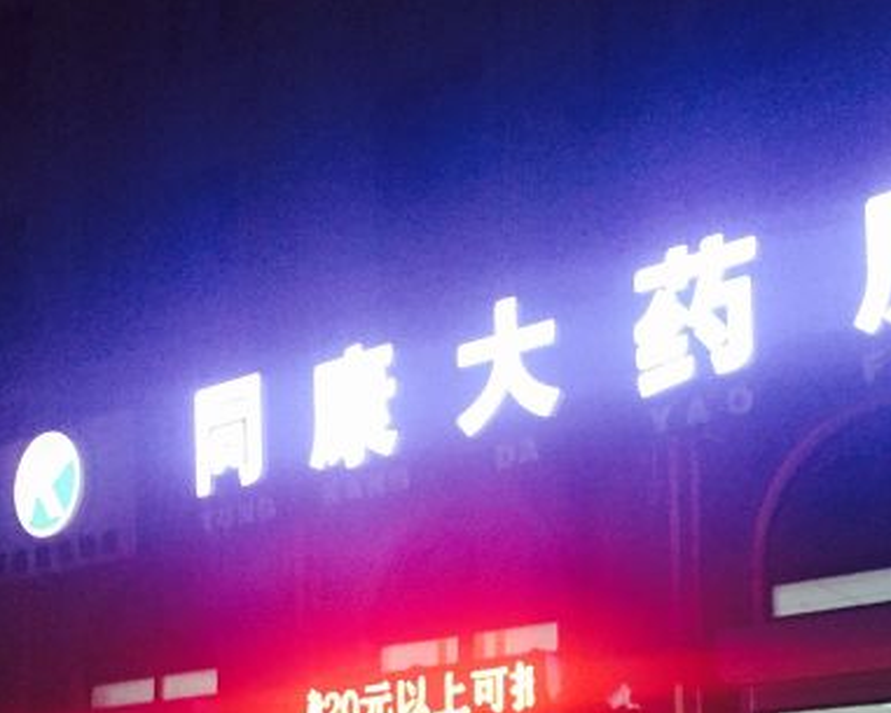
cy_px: 736
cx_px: 609
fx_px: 1372
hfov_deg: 35.6
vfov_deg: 27.3
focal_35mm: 52
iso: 250
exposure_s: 1/20
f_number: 2.2
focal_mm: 4.15
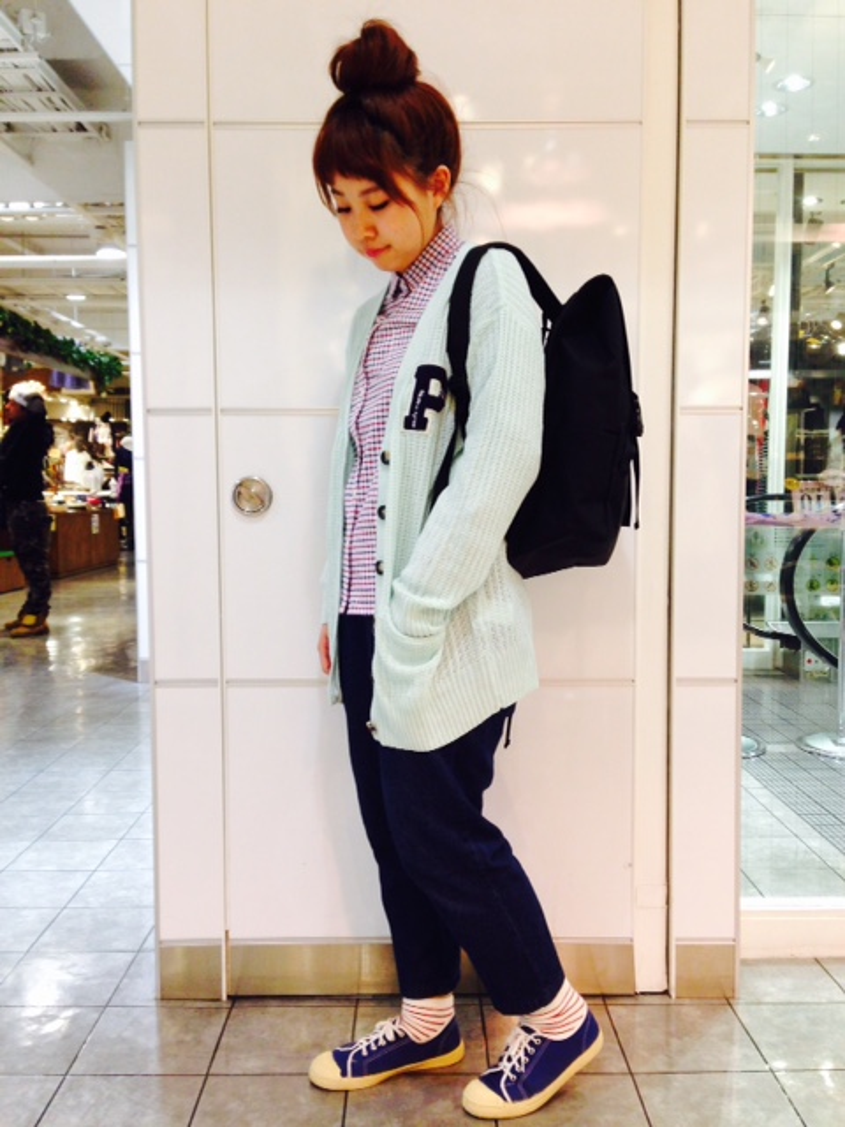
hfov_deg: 42.9
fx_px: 1074
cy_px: 564
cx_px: 422
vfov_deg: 55.4
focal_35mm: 33
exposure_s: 1/20
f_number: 2.4
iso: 80
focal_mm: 4.12
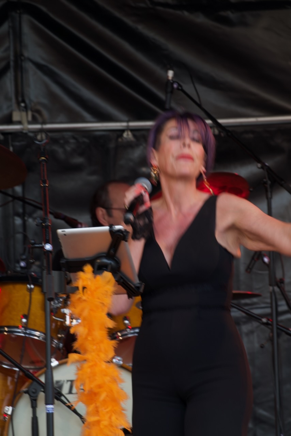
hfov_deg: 6.2
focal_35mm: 221
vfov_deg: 9.3
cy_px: 218
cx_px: 146
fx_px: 2678
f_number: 4
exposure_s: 1/80
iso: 100
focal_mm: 81.1
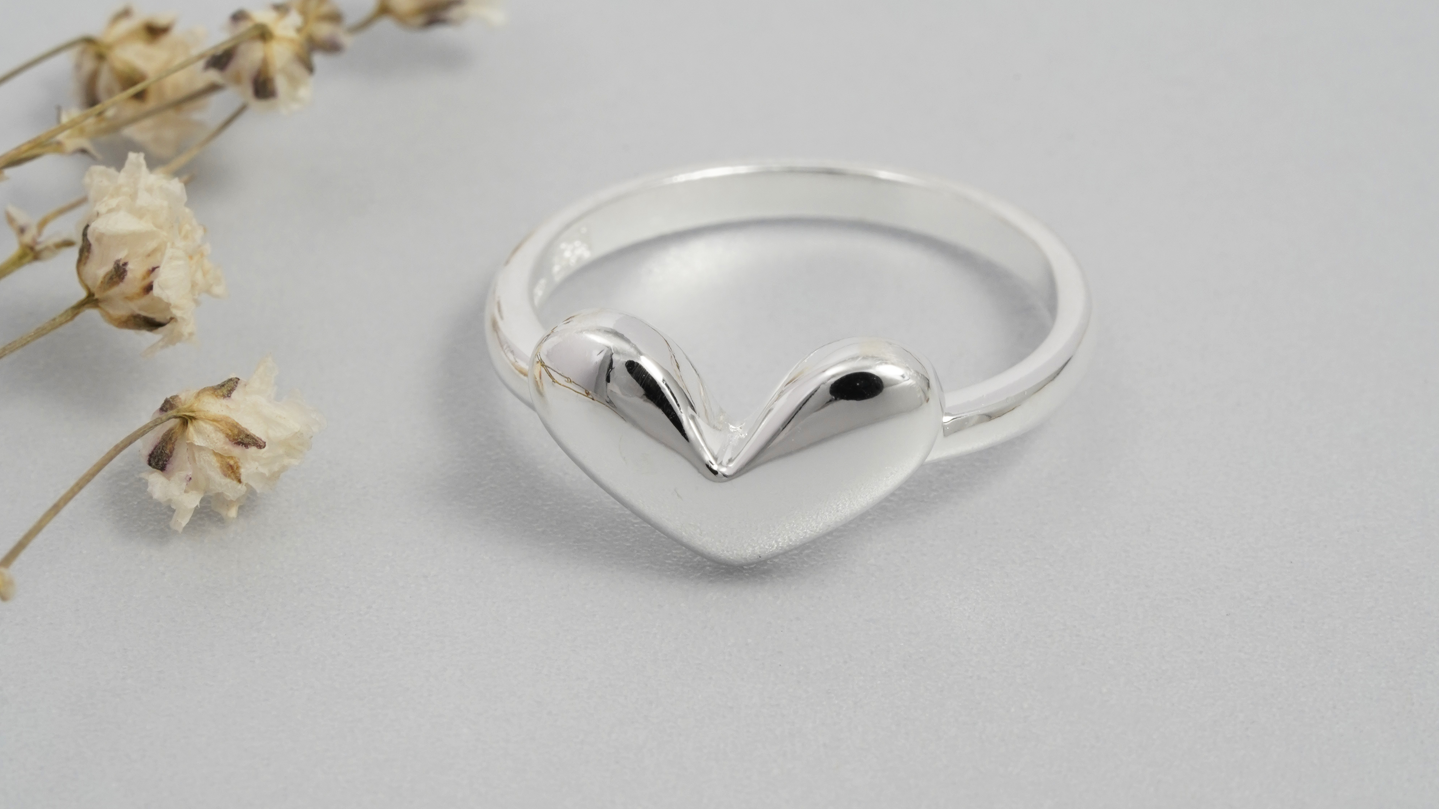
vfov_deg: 8.5
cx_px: 721
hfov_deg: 15.1
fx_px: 5419
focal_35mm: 142
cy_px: 365
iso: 800
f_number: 16
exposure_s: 1/100
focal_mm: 90
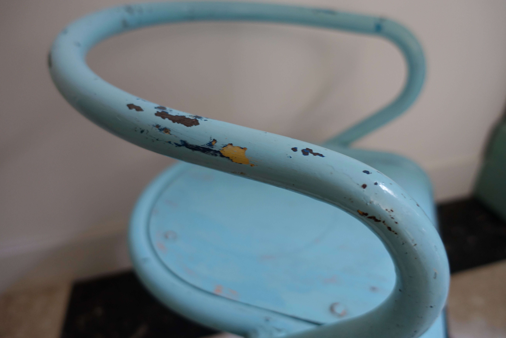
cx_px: 253
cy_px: 169
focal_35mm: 24
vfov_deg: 53.1
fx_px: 337
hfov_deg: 73.7
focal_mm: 8.8
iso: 160
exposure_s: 1/30
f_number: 1.8
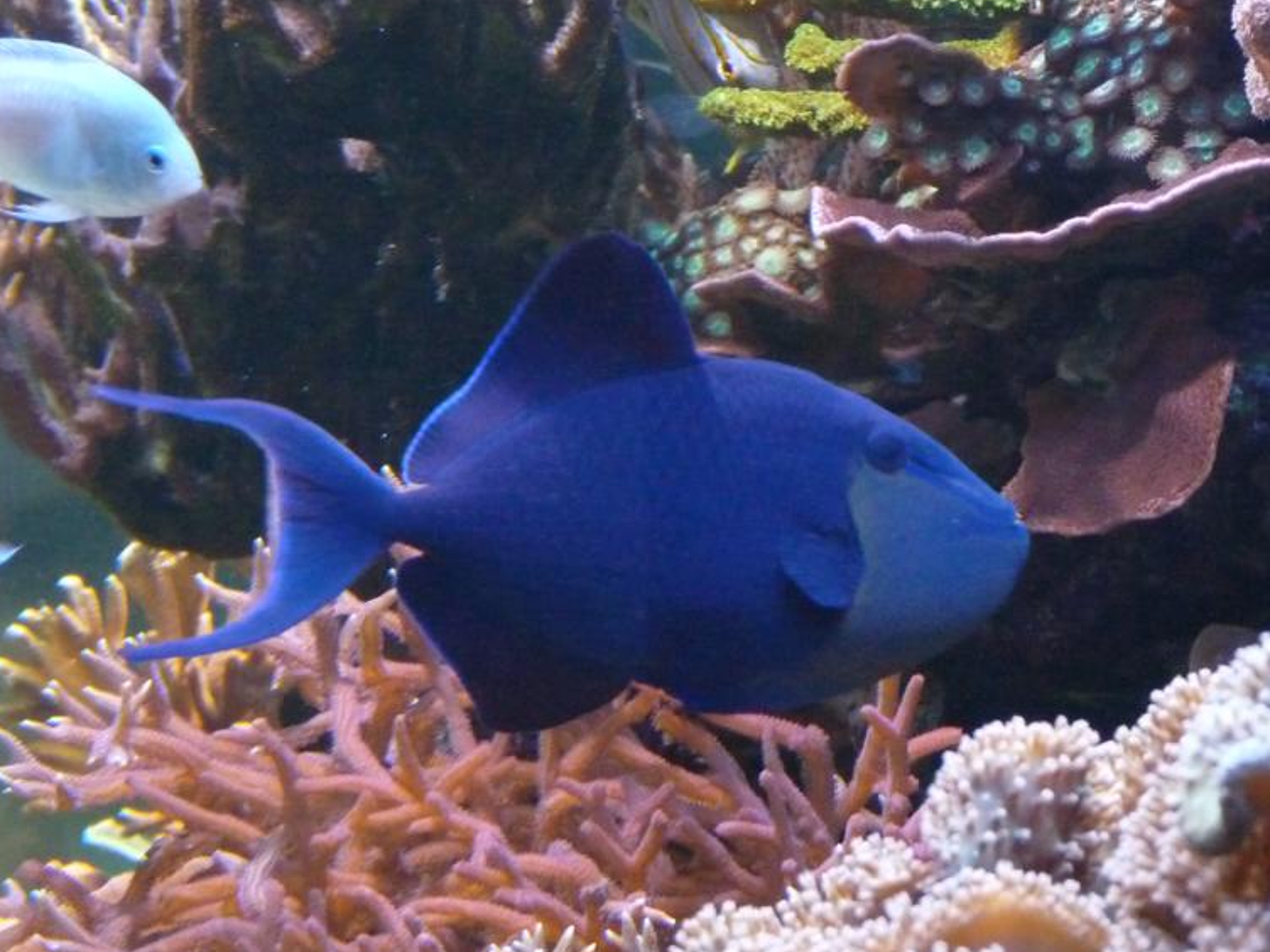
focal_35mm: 117
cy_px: 452
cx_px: 662
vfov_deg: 12.7
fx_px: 4293
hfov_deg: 16.8
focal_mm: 13.8
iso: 800
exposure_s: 1/80
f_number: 3.4
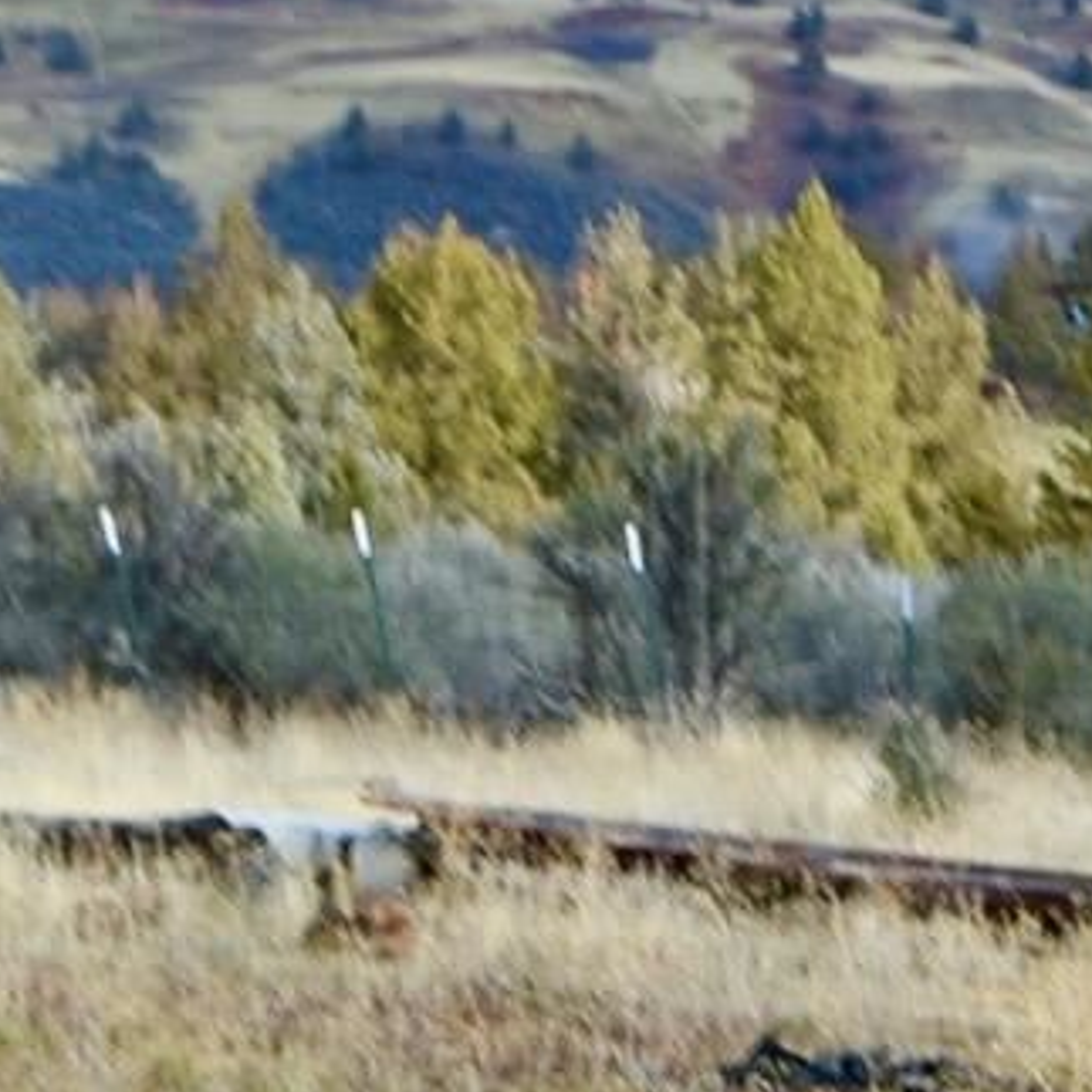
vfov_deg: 7.3
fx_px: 8459
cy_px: 1324
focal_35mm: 237
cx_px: -213
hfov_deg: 7.3
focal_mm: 24
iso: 100
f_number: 8
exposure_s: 1/125
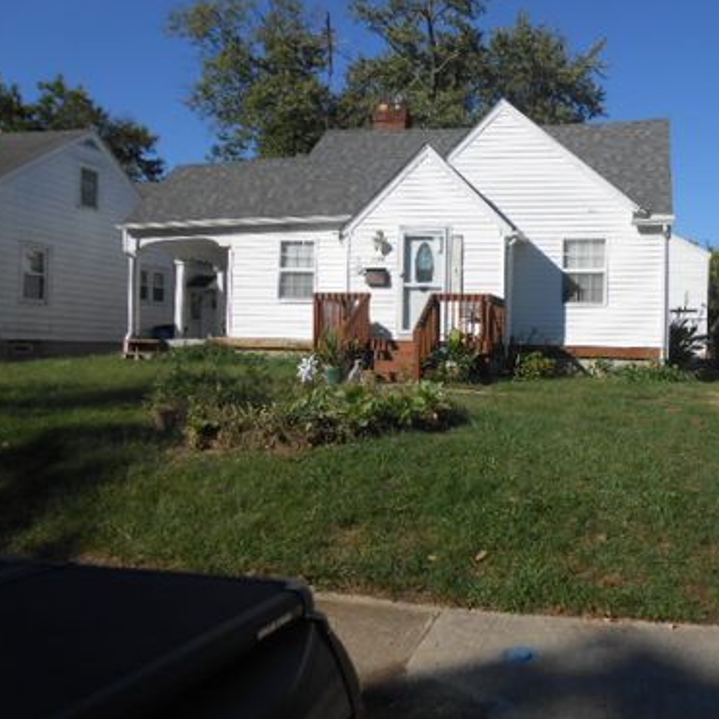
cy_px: 360
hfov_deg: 51.7
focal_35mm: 31
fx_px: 728
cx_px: 471
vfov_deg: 52.5
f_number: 3.5
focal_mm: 4.6
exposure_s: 1/1250
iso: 80
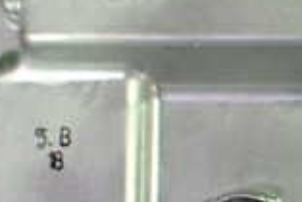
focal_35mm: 119
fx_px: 999
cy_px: 194
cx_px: 364
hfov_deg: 16.5
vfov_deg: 11.4
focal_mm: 5.4
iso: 800
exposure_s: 1/50
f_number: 2.3
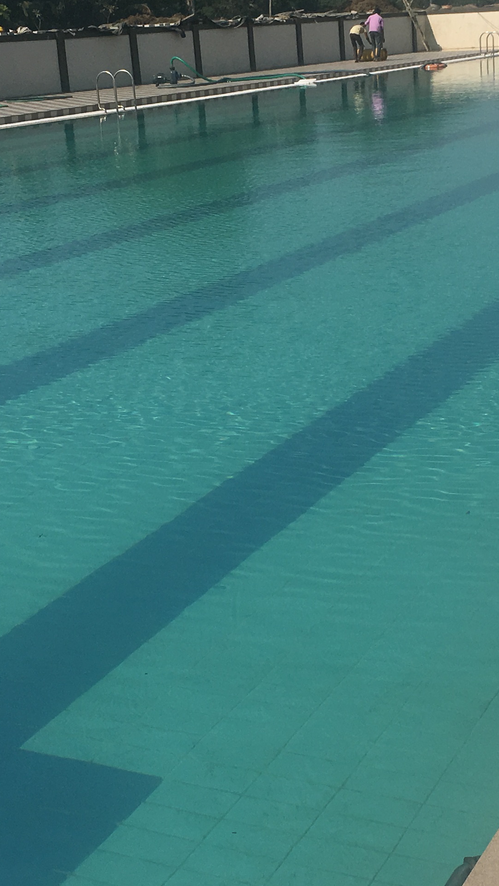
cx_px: 346
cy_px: 442
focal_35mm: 66
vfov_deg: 31.9
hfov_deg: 18.2
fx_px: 1552
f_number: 2.2
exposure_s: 1/3497
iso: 25
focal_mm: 4.15
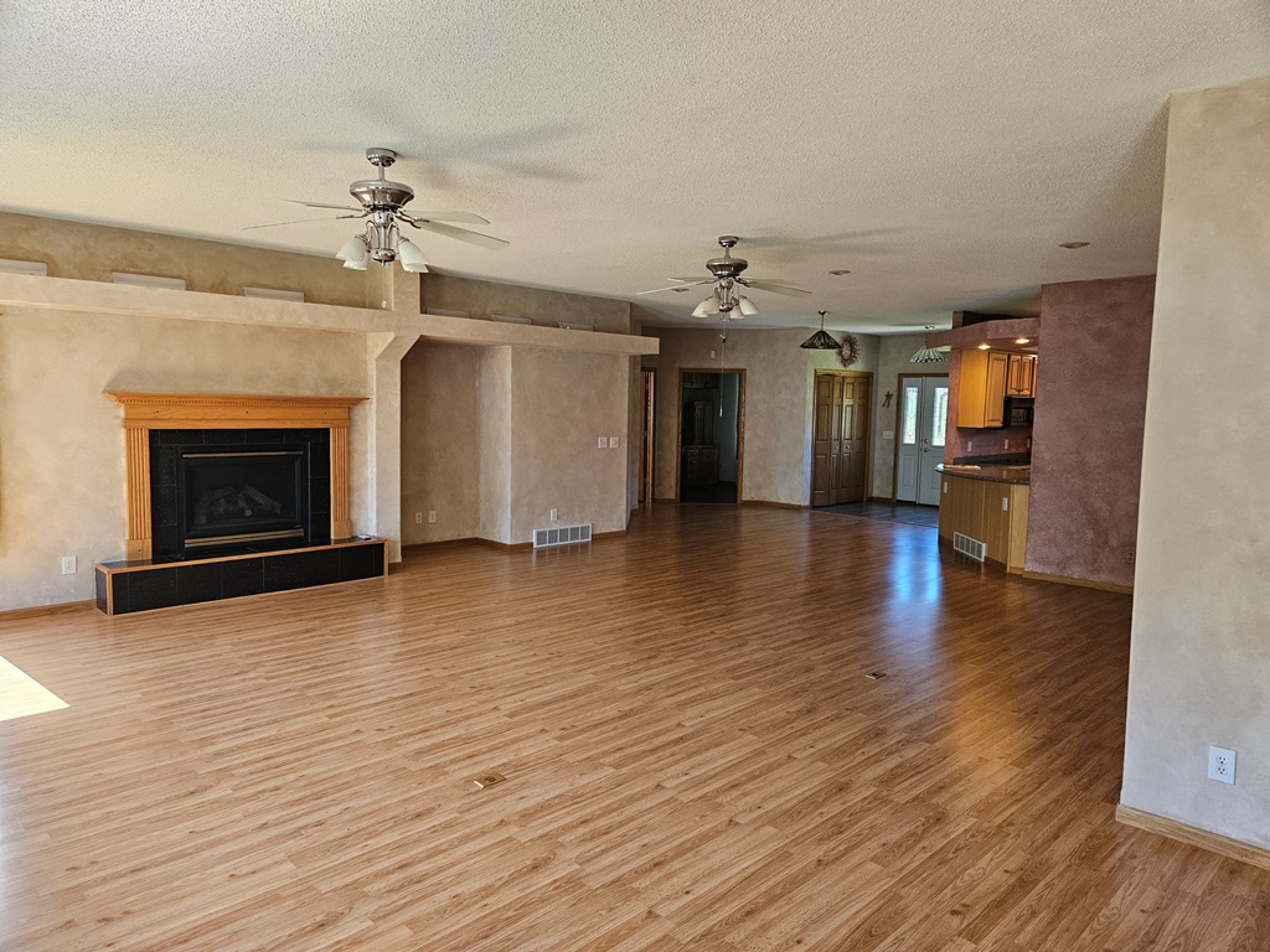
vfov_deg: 58.9
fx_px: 844
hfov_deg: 73.9
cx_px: 635
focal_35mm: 23
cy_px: 476
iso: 250
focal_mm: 5.4
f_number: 1.8
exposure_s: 1/170
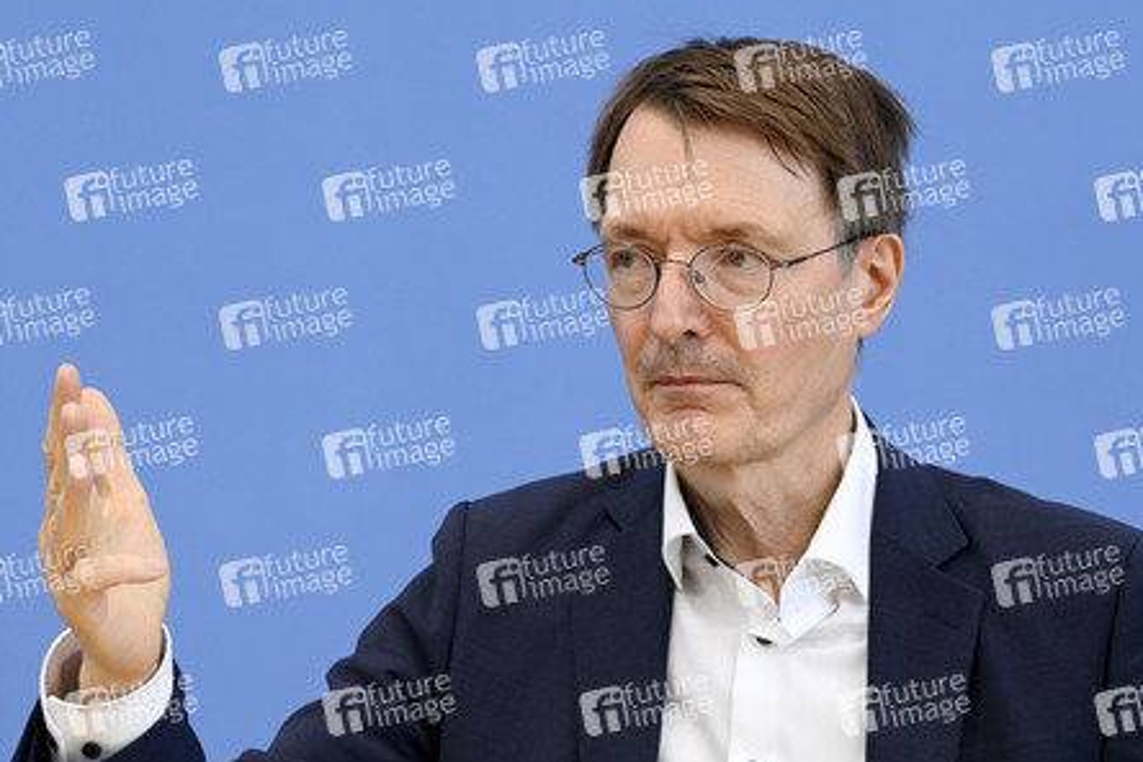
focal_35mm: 137
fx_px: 4349
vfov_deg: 10.0
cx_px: 578
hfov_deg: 15.0
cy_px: 384
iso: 4000
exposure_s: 1/800
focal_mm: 135
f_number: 5.6
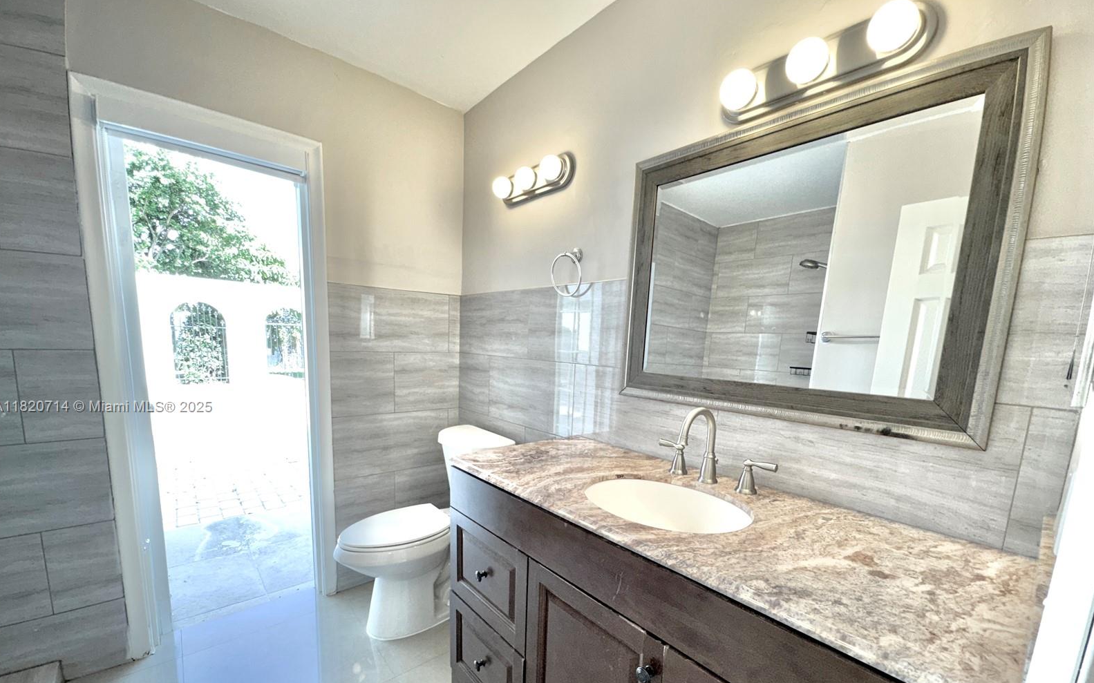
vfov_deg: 74.0
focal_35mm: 15
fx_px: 447
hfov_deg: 101.5
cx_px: 543
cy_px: 407
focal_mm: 2.22
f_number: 2.2
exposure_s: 1/120
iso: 80
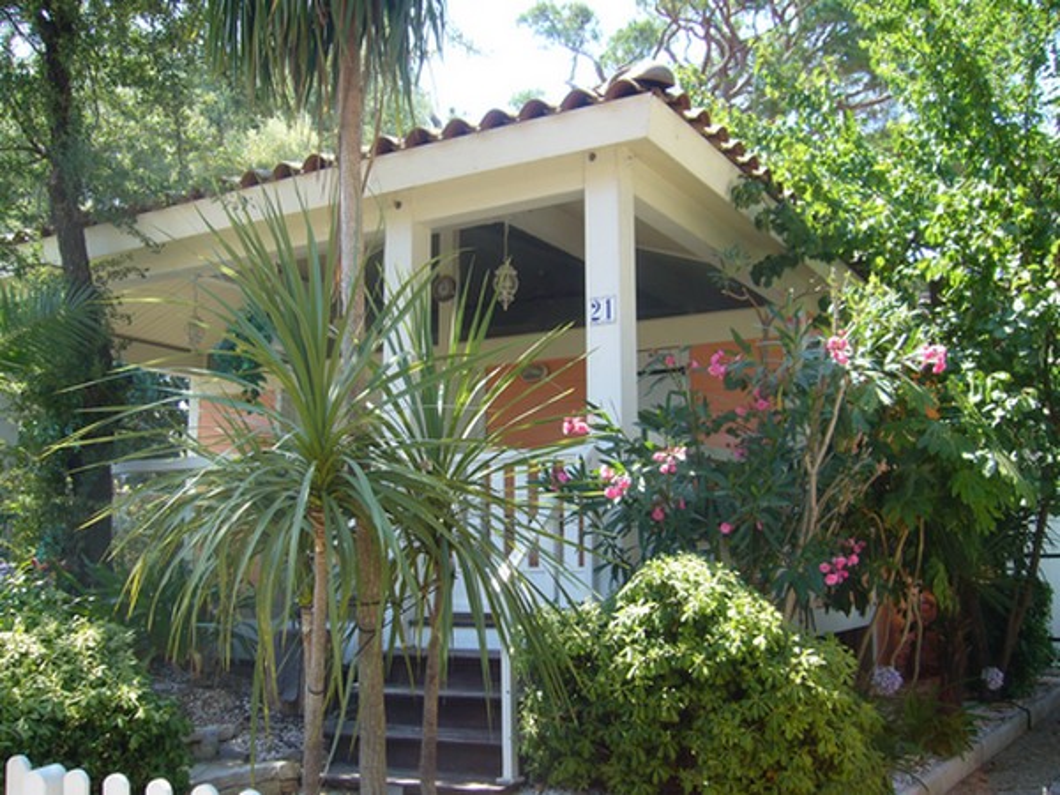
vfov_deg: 40.7
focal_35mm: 35
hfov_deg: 52.6
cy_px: 398
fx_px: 1072
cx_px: 530
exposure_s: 1/200
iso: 80
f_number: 2.8
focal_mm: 5.8
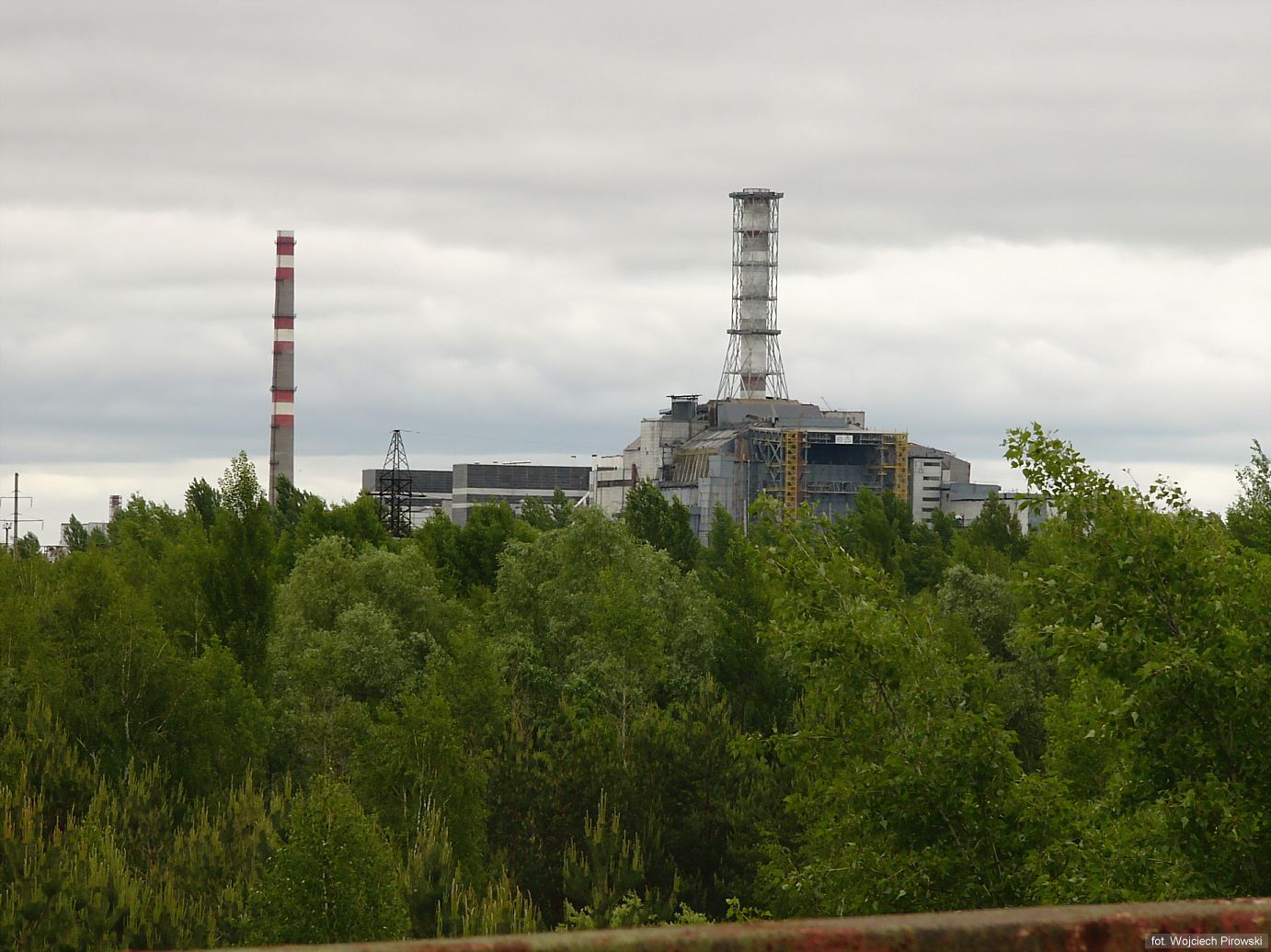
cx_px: 636
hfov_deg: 11.6
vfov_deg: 8.7
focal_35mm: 170
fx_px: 6241
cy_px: 476
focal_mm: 28.3
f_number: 5.2
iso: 50
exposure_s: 1/100
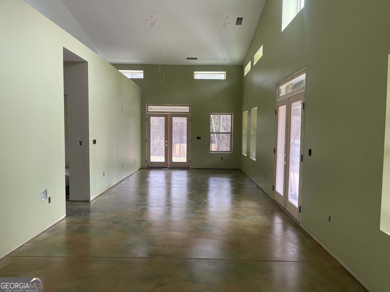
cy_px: 146
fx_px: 282
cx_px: 195
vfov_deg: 54.9
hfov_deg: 69.4
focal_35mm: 25
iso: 125
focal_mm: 5.1
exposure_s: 1/103
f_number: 1.6
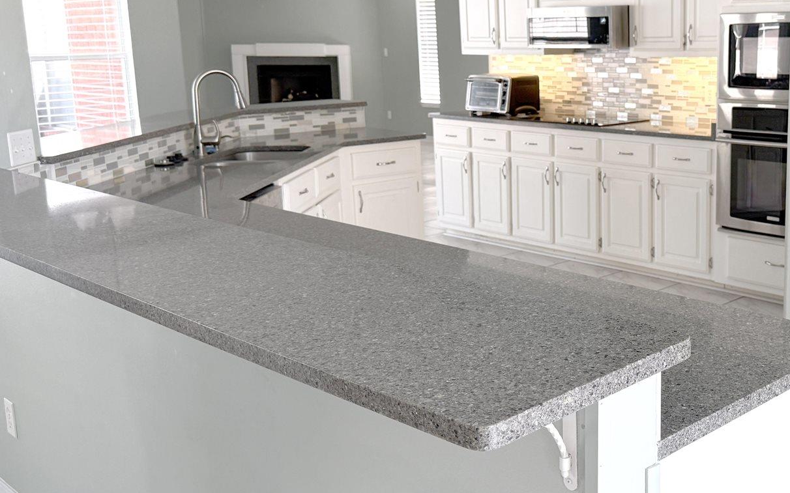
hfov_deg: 44.3
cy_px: 197
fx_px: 926
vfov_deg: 29.8
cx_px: 615
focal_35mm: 43
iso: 125
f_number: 1.78
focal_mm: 6.76
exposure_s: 1/121
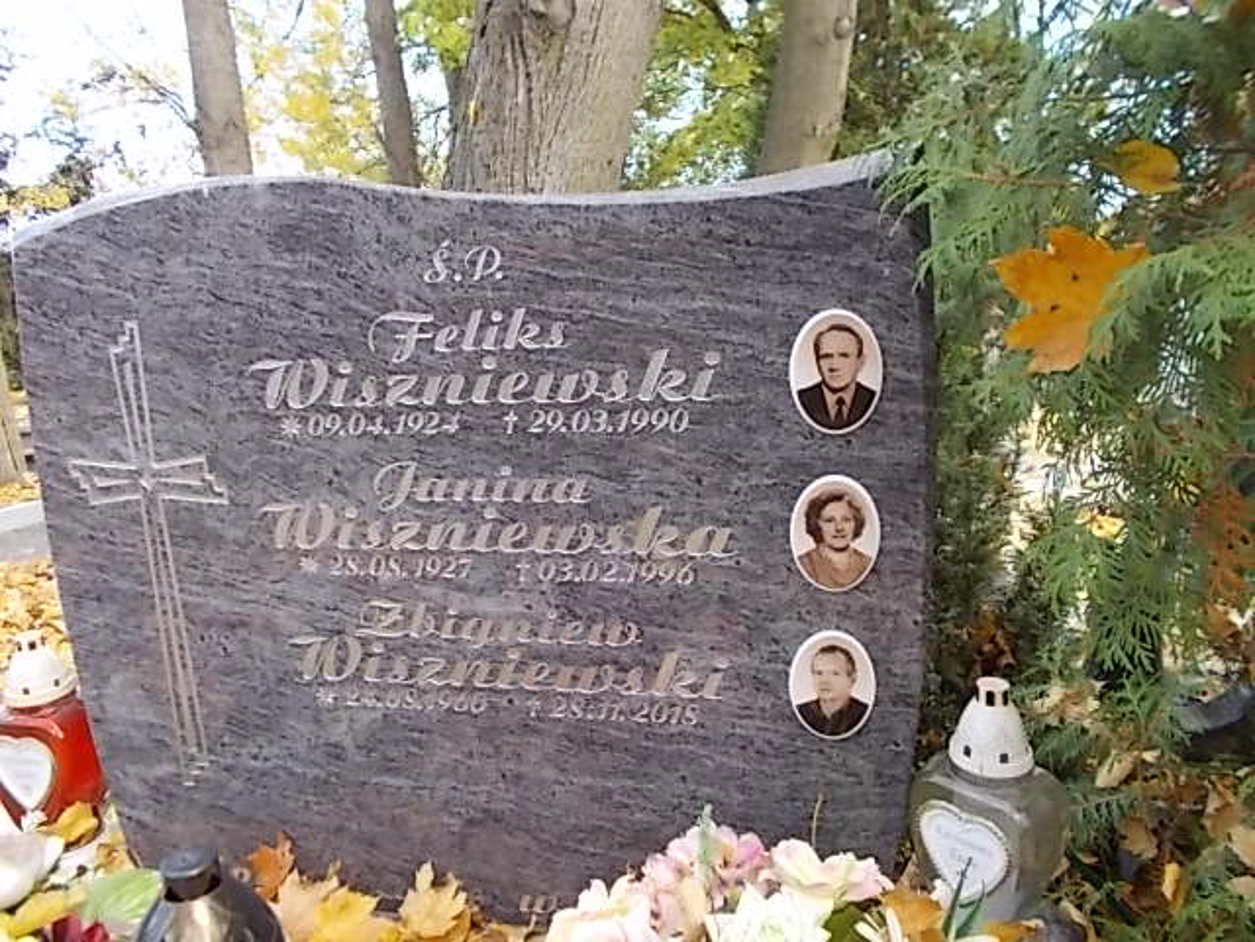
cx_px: 628
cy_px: 471
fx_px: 943
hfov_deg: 67.3
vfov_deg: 53.1
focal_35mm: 26
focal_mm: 4.6
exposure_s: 1/40
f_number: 3.2
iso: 80
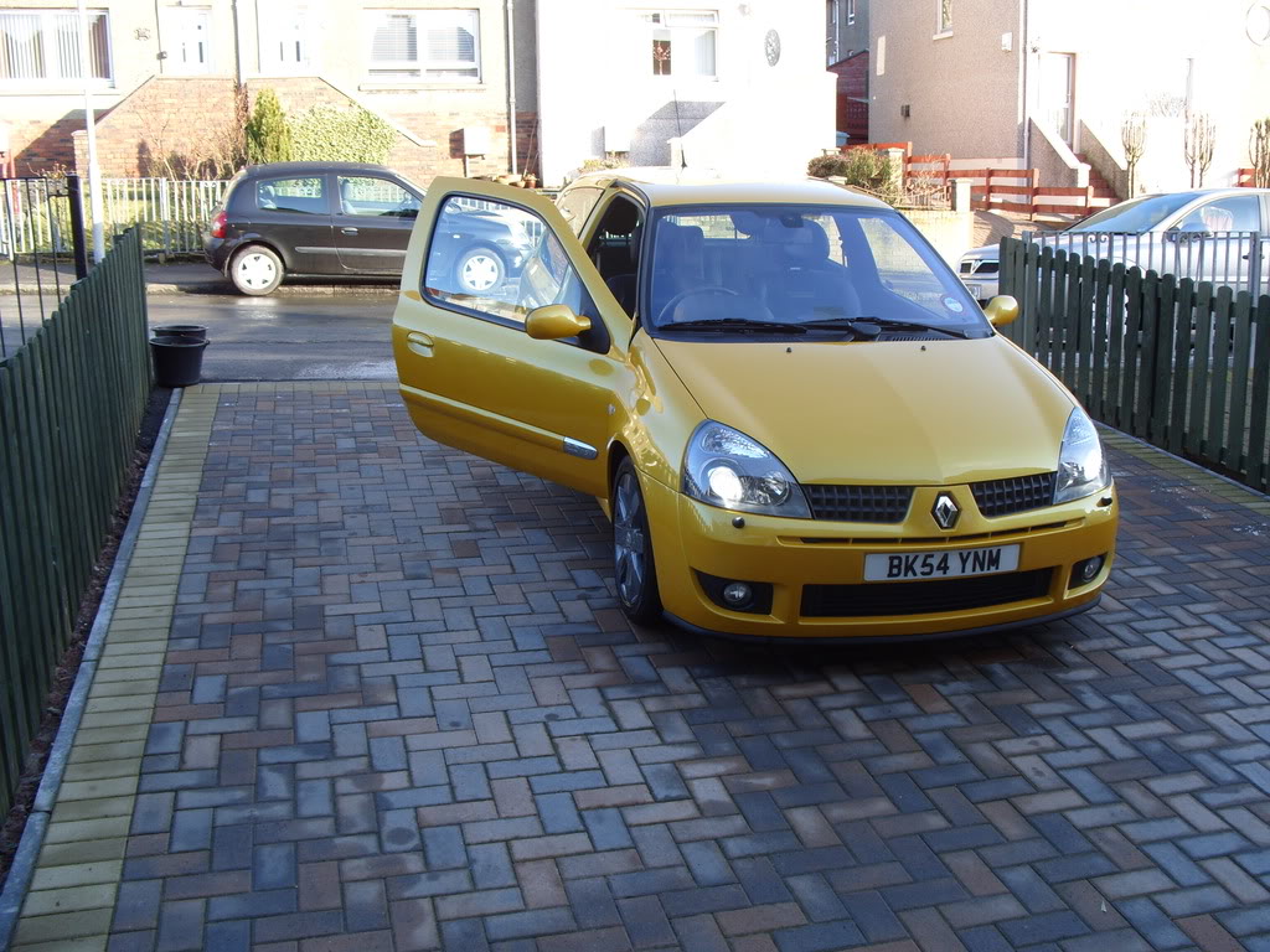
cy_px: 476
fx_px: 1284
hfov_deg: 52.6
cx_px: 635
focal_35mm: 35
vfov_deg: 40.7
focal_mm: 7.8
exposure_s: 1/125
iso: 80
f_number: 3.7
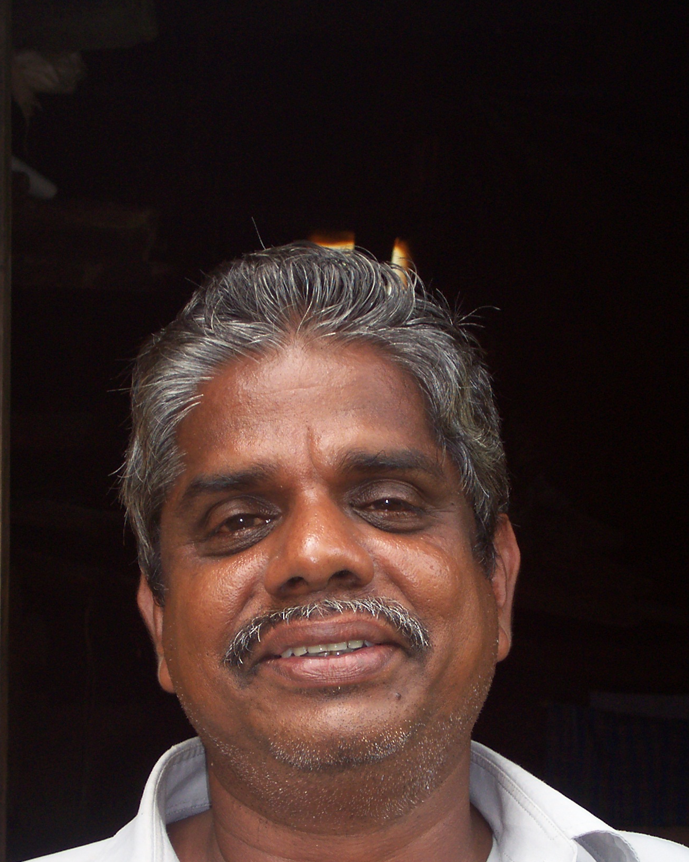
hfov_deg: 17.1
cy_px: 554
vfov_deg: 21.2
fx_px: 2294
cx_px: 377
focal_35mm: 90
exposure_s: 1/78.4
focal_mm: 10.8
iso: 80
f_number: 3.6
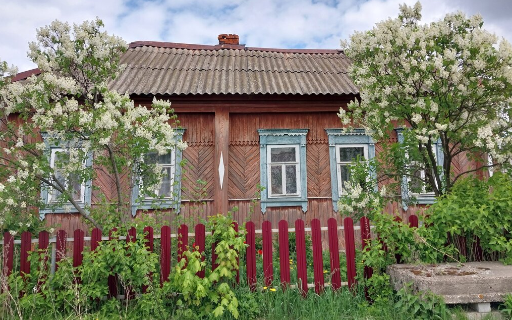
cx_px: 258
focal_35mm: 29
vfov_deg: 43.0
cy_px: 140
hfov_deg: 64.6
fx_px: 405
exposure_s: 1/346
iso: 20
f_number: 1.8
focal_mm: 4
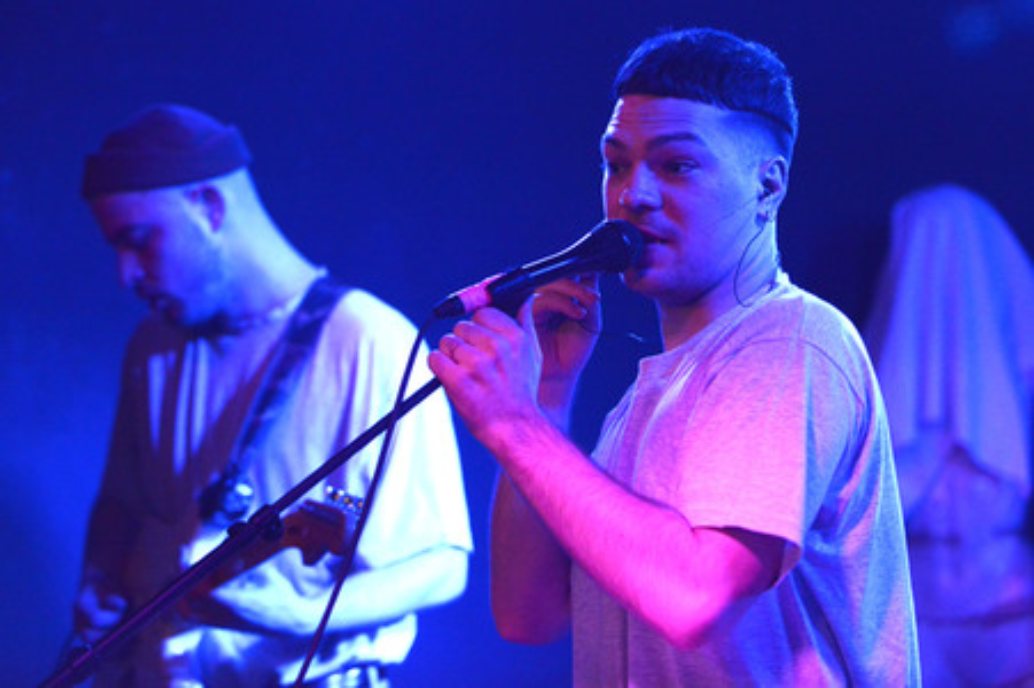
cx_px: 517
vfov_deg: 13.9
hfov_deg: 20.8
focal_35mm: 98
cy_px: 344
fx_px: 2813
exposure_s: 1/250
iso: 6400
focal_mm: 98
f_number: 2.8
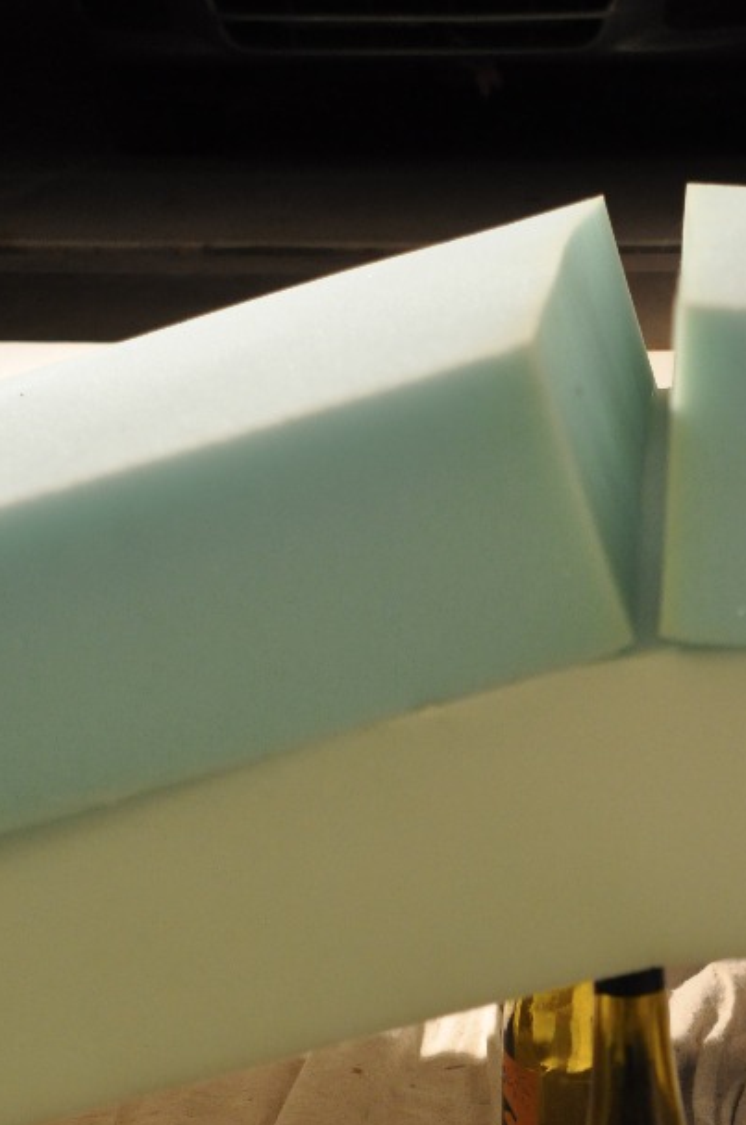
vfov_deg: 24.9
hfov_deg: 16.9
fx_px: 2496
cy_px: 951
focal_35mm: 80
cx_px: 593
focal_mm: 30
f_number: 4.2
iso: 1000
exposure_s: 1/30
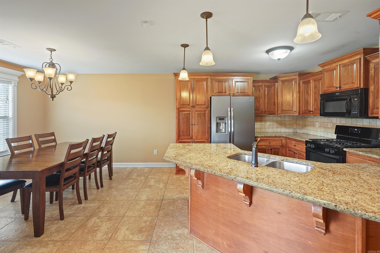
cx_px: 190
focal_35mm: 16
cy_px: 126
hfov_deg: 96.7
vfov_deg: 73.7
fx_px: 169
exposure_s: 1/30
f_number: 4
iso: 1250
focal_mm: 16
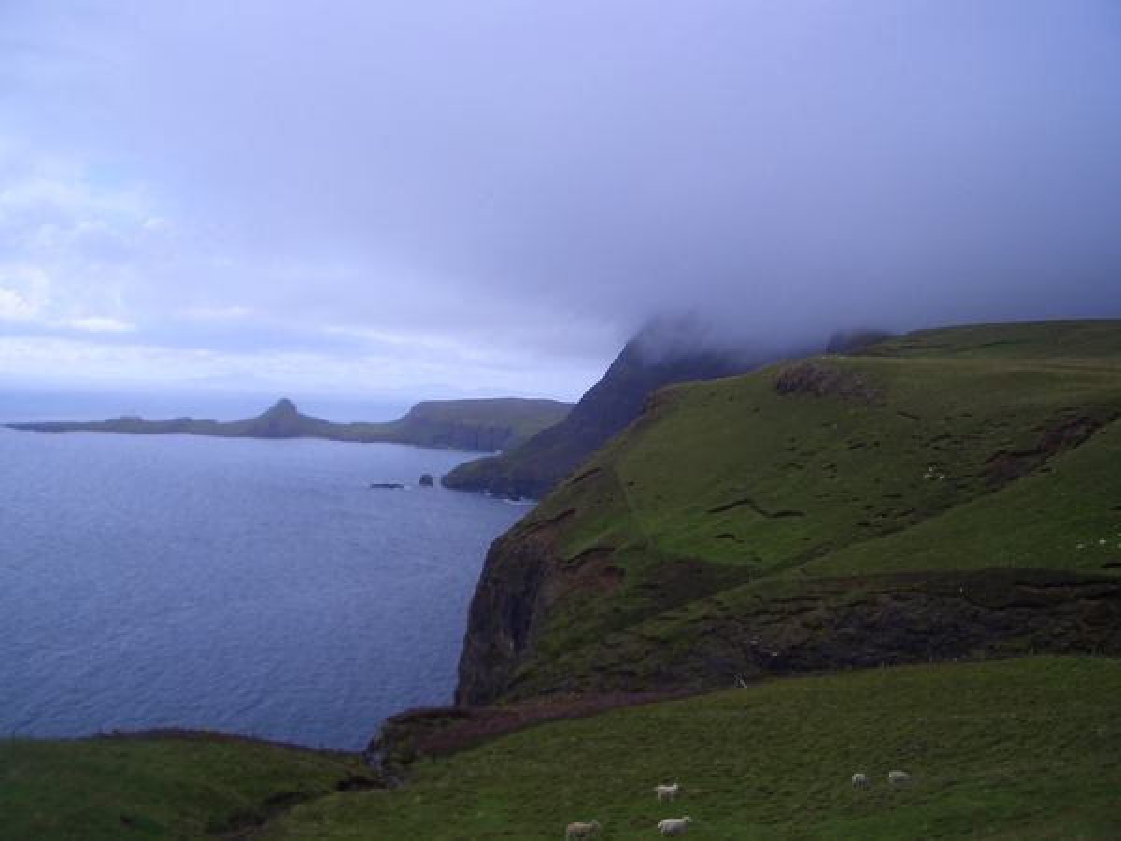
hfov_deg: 52.6
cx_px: 560
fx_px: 1133
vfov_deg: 40.7
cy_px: 420
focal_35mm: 35
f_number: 4.3
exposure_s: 1/500
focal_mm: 5.8
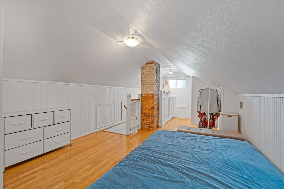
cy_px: 94
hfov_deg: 96.7
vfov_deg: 73.7
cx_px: 142
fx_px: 126
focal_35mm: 16
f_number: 9
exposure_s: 2
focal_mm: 16
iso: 250
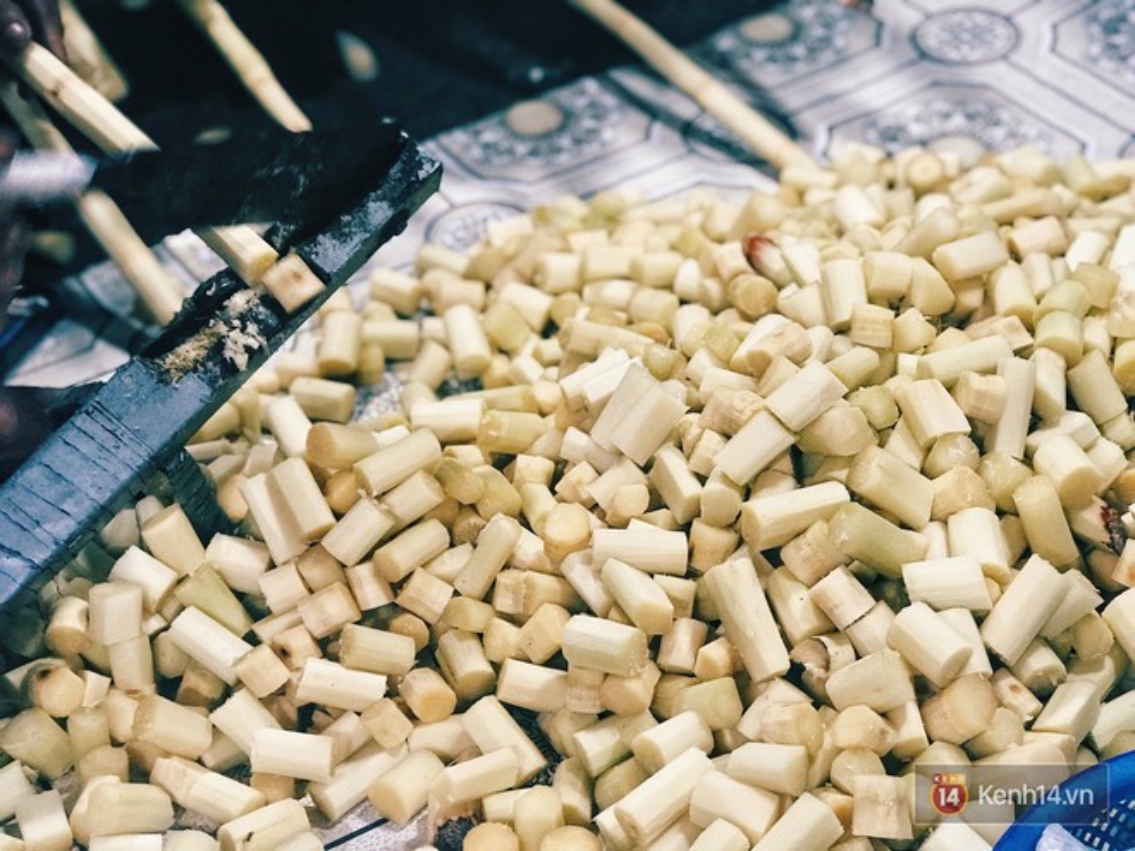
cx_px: 568
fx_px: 1869
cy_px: 426
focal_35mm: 57
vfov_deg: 25.7
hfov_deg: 33.8
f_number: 2.8
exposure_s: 1/50
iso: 250
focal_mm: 6.6
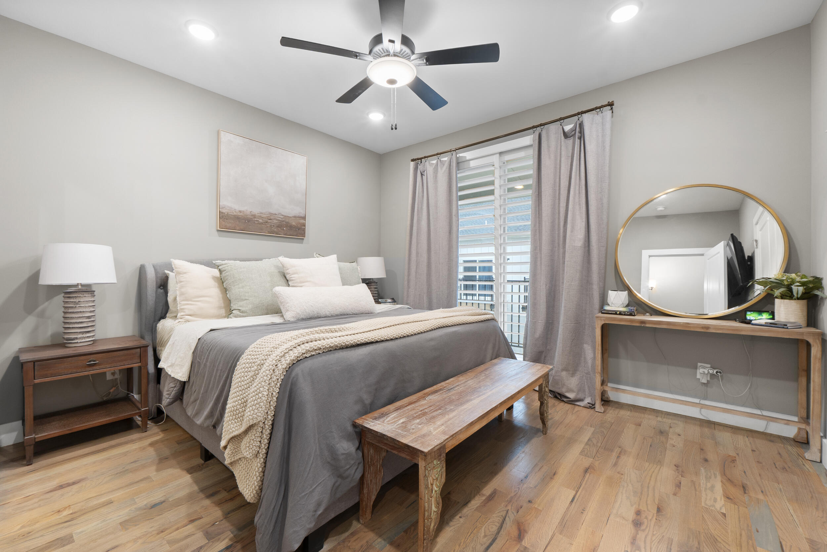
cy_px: 276
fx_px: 345
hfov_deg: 100.4
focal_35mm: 15
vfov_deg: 77.3
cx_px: 414
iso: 250
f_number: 9
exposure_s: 1.6
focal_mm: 10
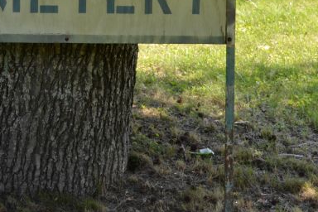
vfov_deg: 11.9
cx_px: 53
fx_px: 989
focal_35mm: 112
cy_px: -60
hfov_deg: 18.1
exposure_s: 1/125
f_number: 5.6
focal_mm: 28
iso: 100
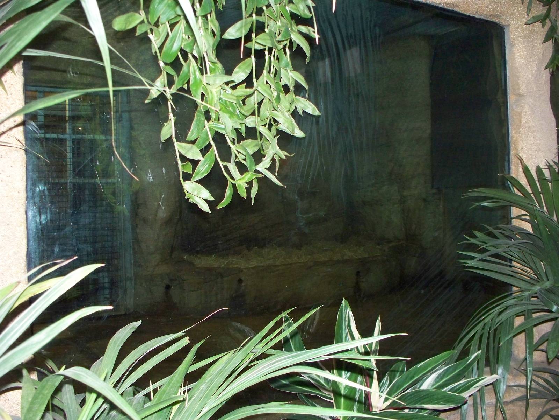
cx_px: 280
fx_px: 581
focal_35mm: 36
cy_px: 210
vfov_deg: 39.7
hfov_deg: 51.4
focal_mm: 7.54
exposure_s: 1/30
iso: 400
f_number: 2.8
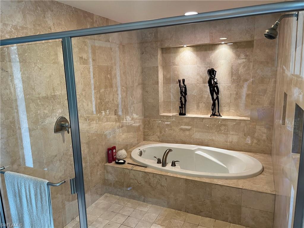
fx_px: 228
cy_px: 114
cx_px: 152
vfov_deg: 53.1
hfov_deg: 67.3
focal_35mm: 26
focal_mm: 5.7
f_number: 1.5
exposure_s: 1/60
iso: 100
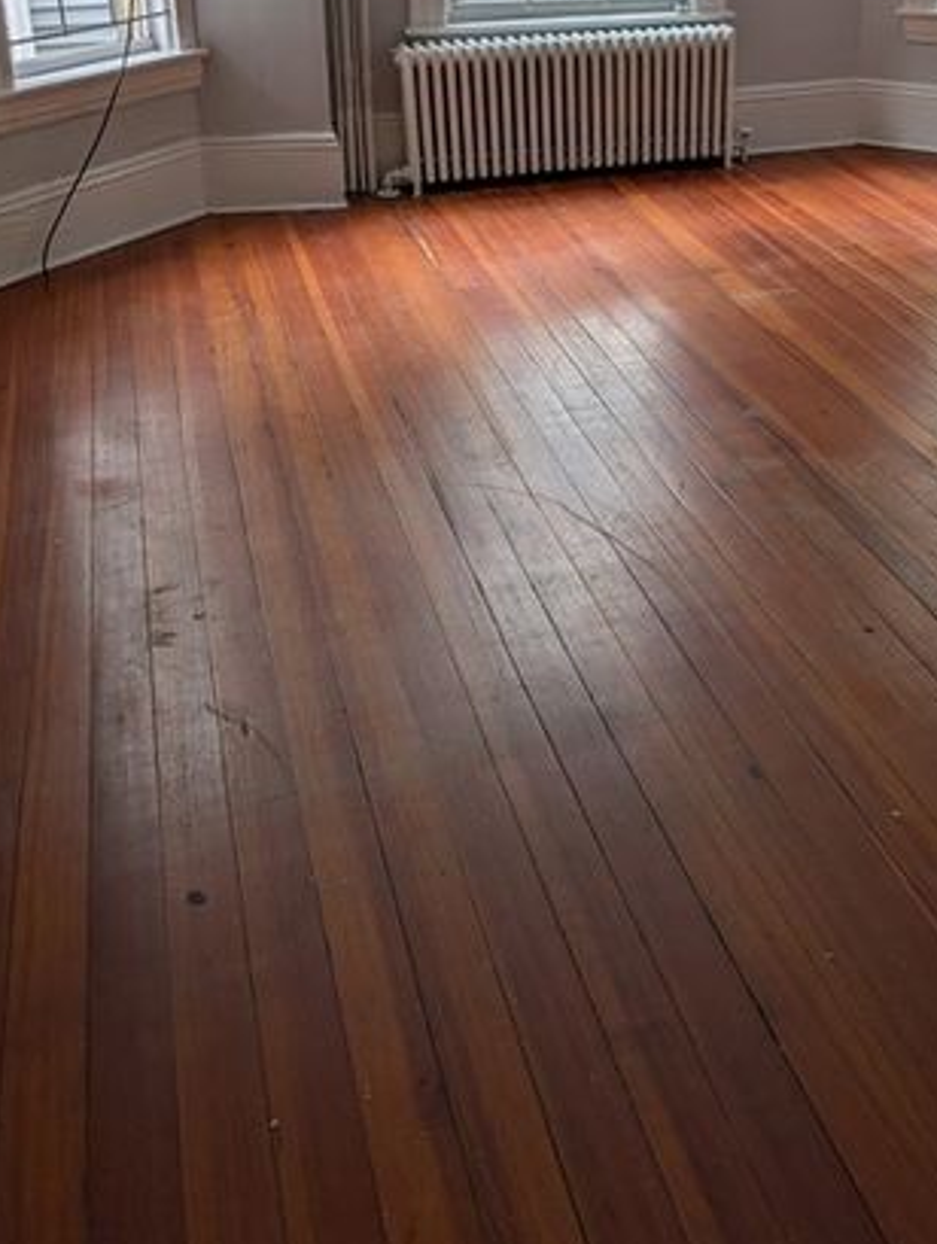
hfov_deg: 36.4
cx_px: 645
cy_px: 328
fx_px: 1404
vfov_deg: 46.3
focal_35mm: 39
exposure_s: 1/201
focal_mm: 6.9
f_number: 1.68
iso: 24
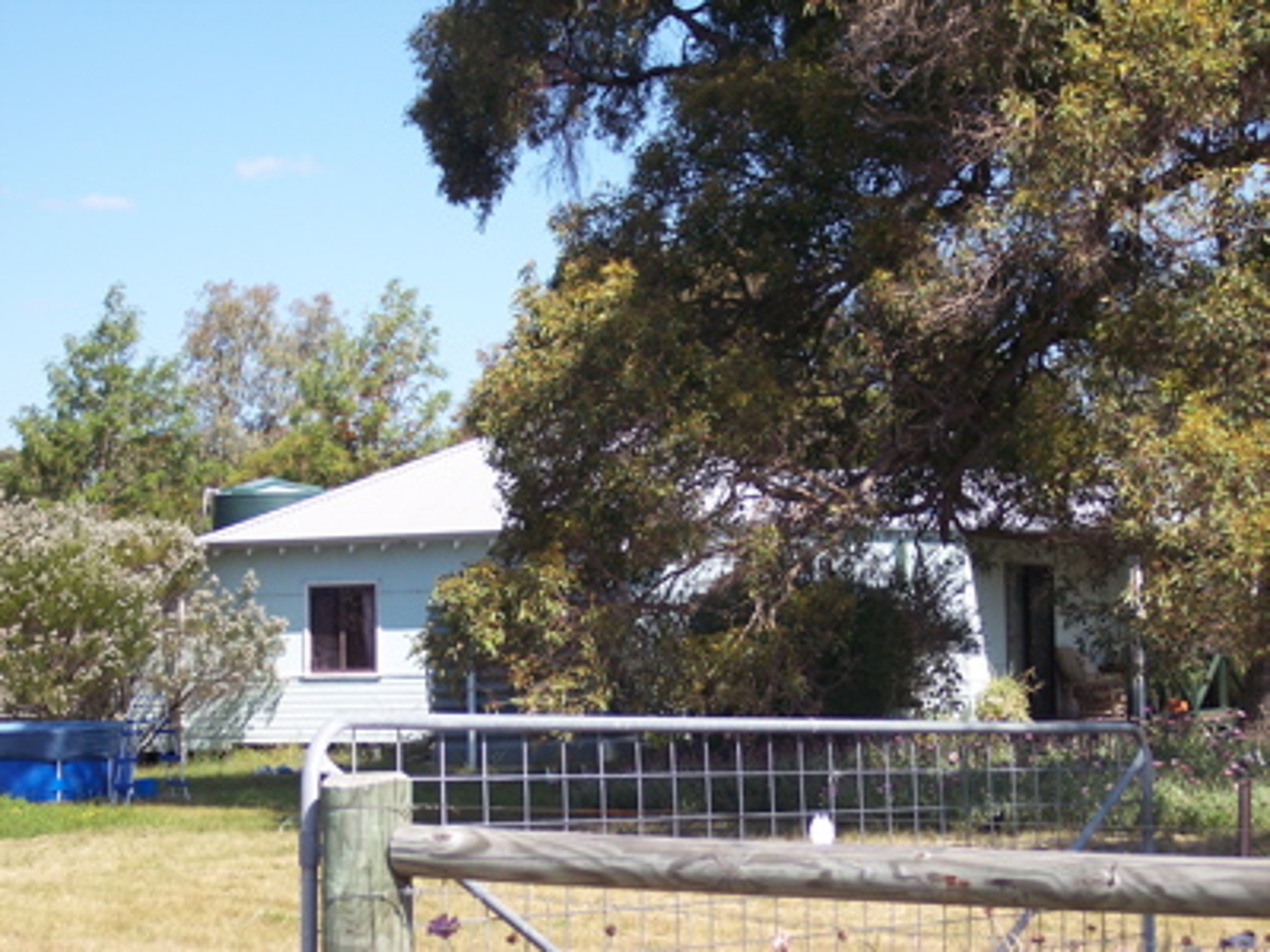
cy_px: 476
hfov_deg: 21.5
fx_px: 3339
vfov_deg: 16.2
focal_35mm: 91
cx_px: 635
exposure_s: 1/350
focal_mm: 18.7
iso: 100
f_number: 4.1
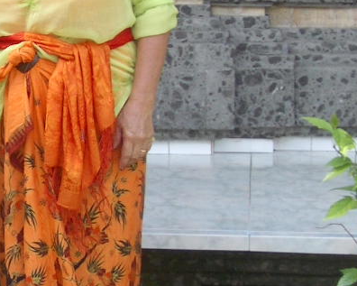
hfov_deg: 13.6
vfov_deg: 11.2
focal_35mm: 138
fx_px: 1458
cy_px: 93
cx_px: -52
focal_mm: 5.8
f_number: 2.6
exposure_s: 1/200
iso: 50
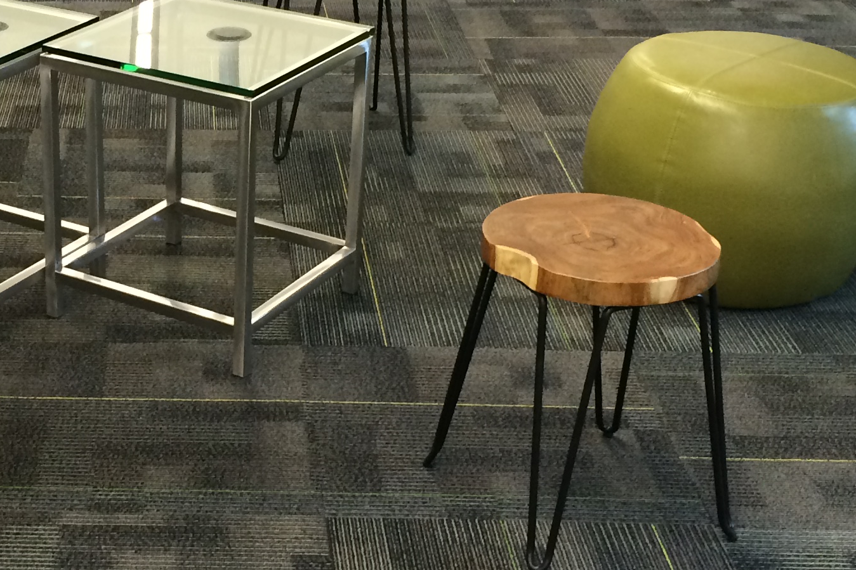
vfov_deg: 18.6
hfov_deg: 27.0
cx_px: 135
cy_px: 206
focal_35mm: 73
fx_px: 1735
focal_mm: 4.15
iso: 125
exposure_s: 1/30
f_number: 2.2
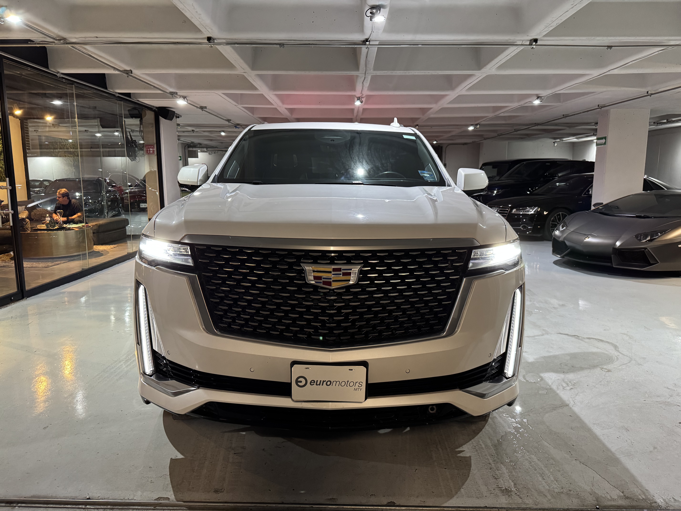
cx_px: 340
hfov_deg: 71.6
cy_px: 256
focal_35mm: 24
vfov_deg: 56.8
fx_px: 472
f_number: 1.78
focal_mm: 6.76
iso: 400
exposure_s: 1/50
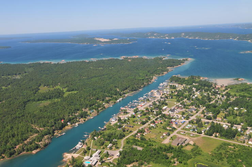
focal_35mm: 36
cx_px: 126
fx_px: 252
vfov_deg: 36.8
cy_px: 84
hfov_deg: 53.2
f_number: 10
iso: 200
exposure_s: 1/400
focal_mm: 24
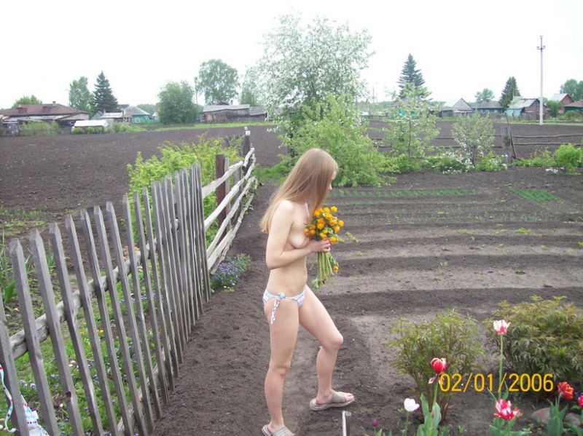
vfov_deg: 39.6
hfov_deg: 51.4
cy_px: 218
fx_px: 606
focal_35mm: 36
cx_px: 292
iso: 80
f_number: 2.7
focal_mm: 6
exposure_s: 1/564
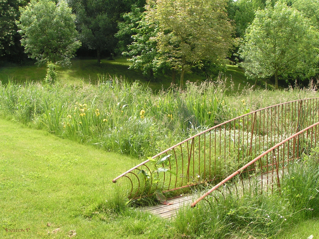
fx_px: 396
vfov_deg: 33.6
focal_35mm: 43
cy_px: 120
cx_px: 160
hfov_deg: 43.8
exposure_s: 1/125
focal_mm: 6.6
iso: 50
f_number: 5.6
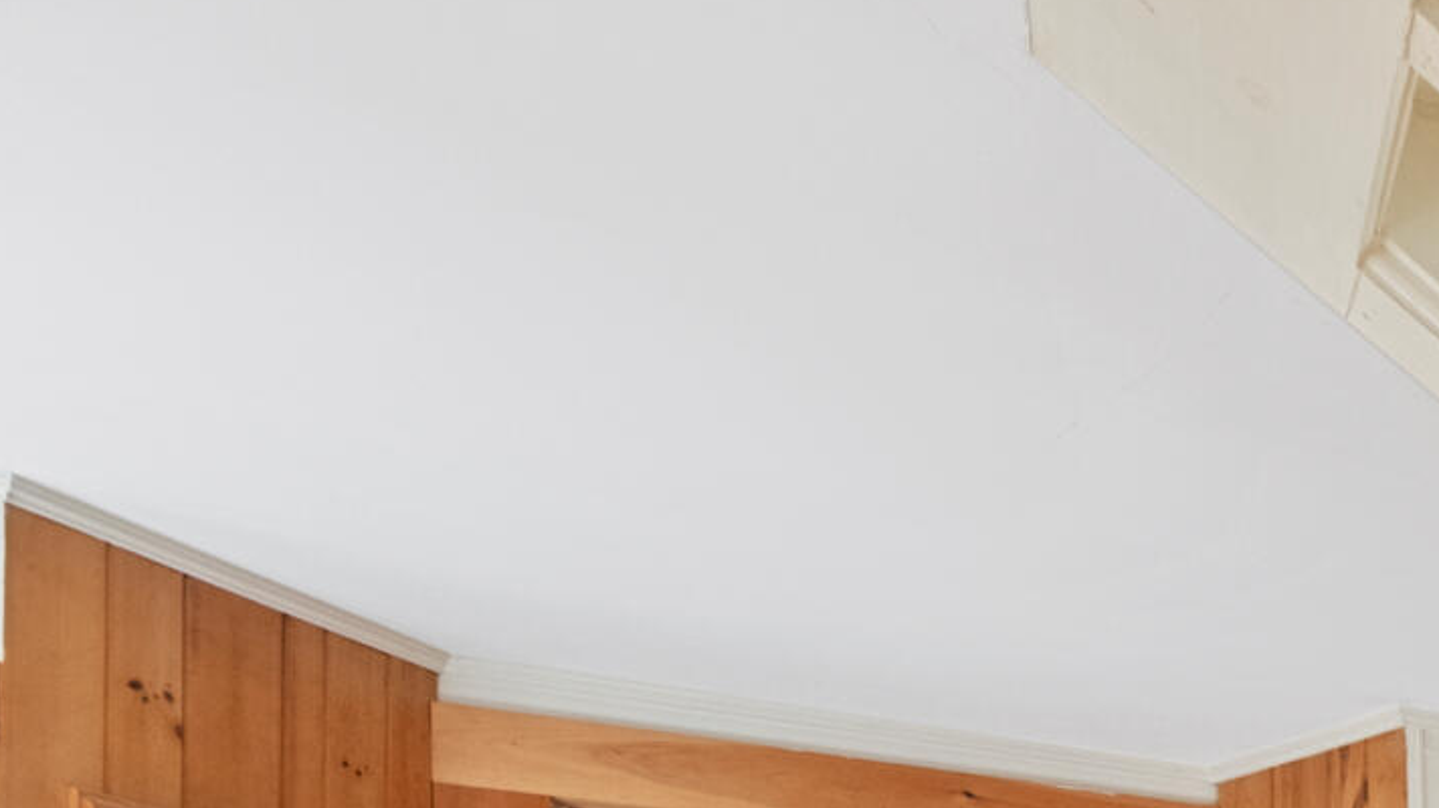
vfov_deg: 18.7
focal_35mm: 53
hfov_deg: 20.7
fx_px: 2022
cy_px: 1359
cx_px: 2747
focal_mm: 8
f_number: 8
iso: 500
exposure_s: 1/15
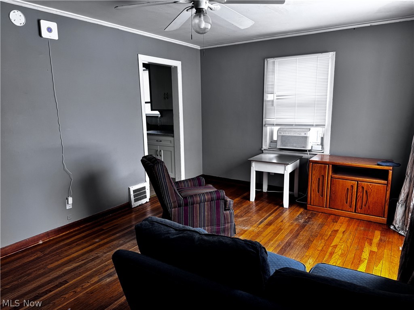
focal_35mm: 24
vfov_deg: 56.8
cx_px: 207
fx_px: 287
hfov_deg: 71.6
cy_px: 155
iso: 64
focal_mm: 6.76
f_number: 1.78
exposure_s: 1/121
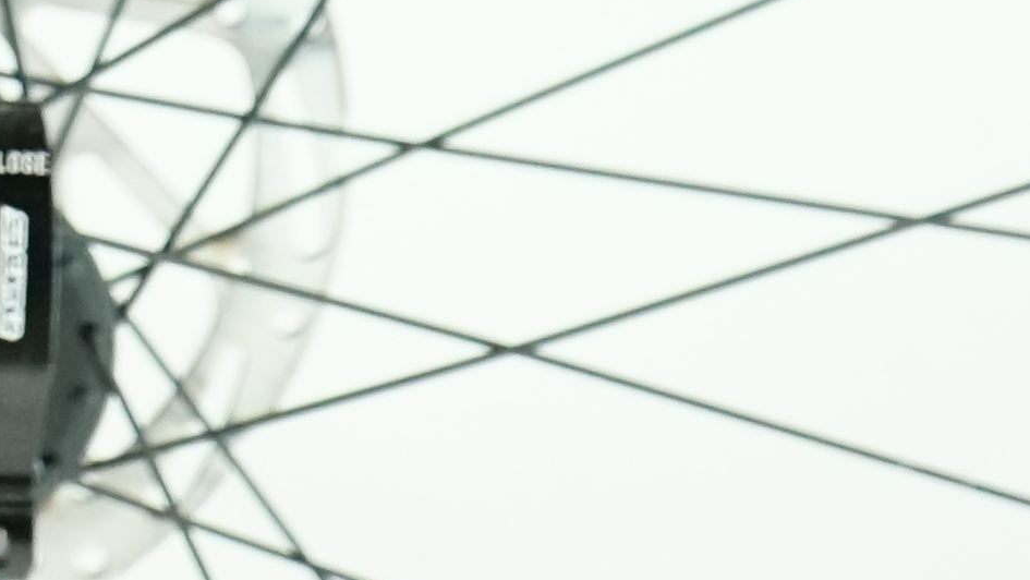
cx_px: -873
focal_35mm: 246
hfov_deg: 8.4
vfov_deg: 4.6
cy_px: -1567
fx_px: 6720
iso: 2500
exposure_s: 1/200
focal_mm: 37
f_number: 5
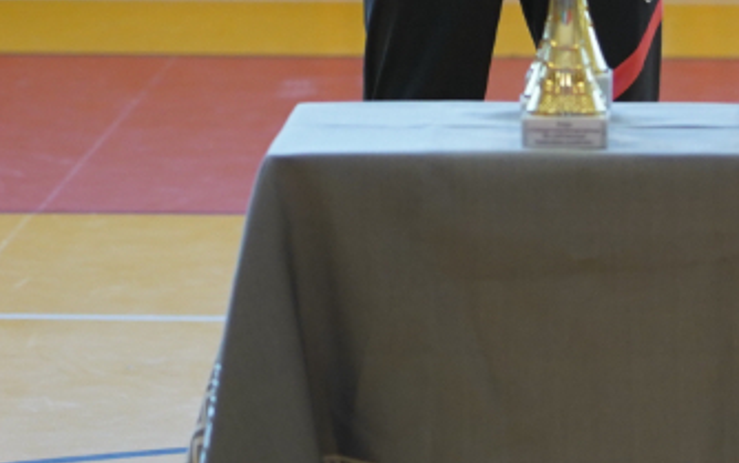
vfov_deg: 3.2
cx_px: 1075
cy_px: -169
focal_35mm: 416
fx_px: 8381
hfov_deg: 5.0
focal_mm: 105
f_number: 4
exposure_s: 1/100
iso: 1250
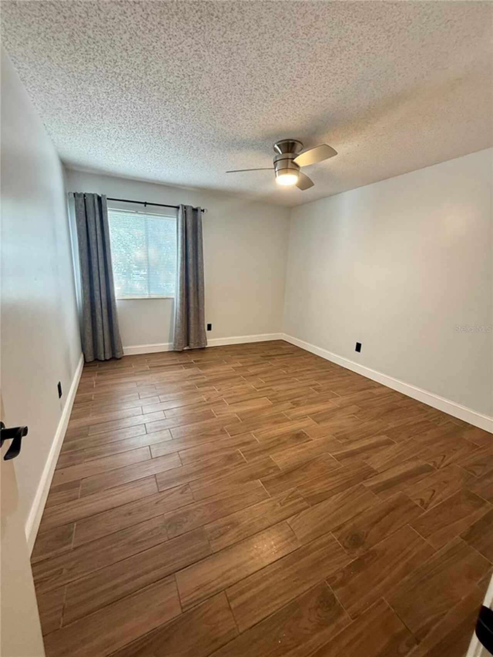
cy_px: 328
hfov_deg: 85.7
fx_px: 266
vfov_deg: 102.1
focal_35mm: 14
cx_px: 246
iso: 250
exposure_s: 1/60
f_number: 2.2
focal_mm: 2.22
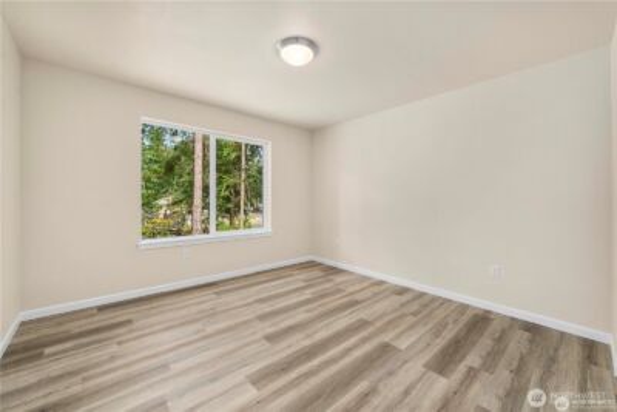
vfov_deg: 85.5
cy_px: 206
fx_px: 223
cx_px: 308
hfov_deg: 108.3
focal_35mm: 13
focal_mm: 13
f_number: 7.1
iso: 125
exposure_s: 1/60
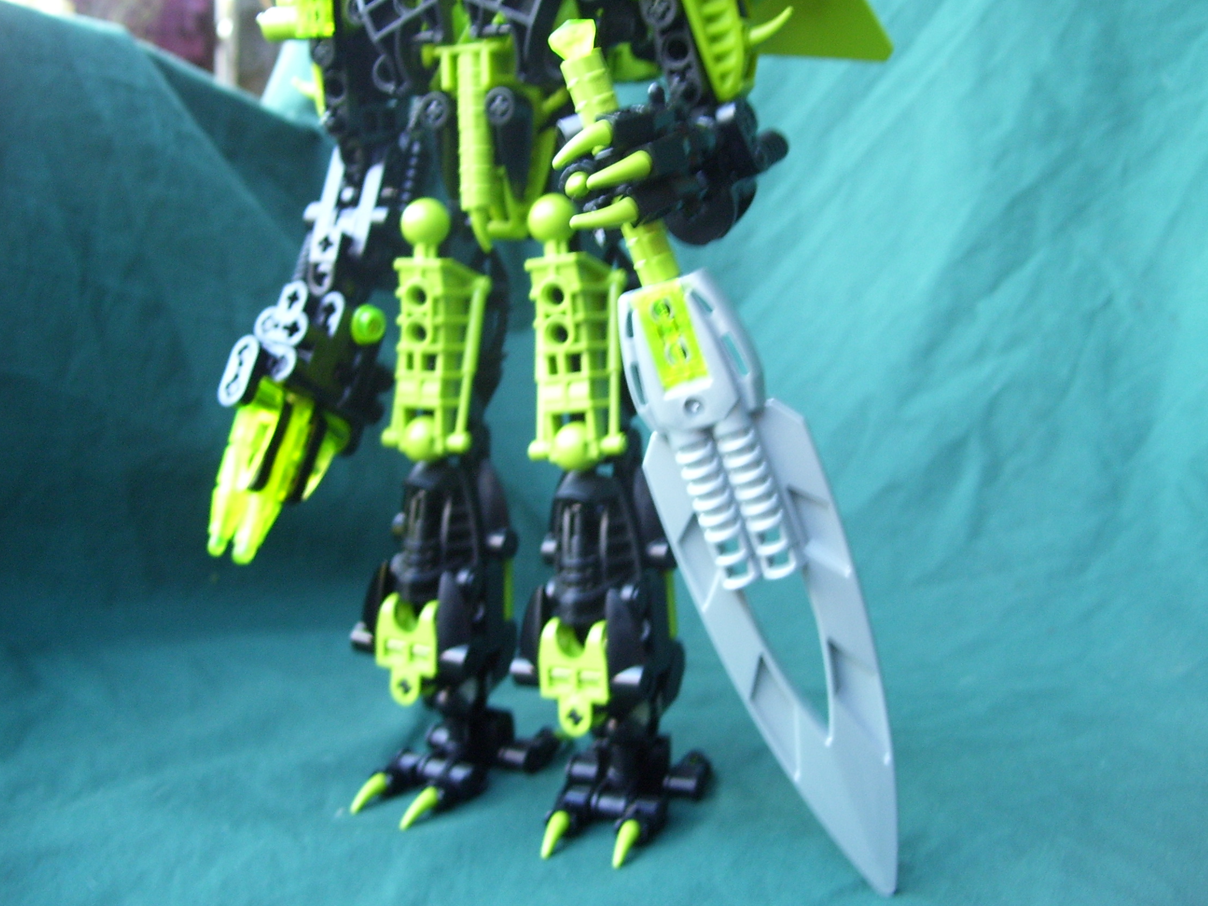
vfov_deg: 38.7
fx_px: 1291
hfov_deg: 50.1
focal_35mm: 37
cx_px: 615
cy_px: 453
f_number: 2.7
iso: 160
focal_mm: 6
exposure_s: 1/15
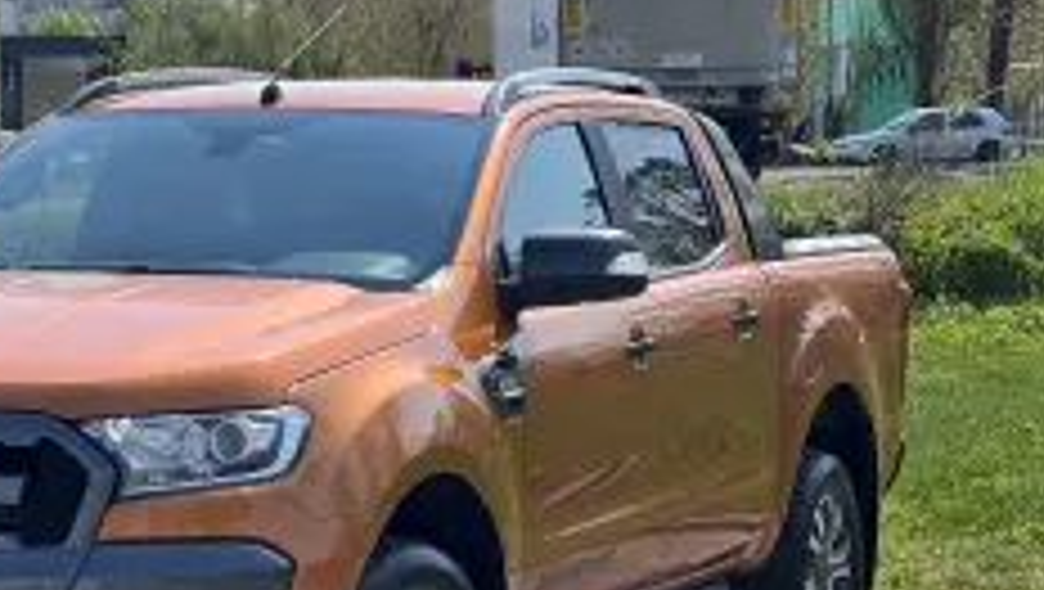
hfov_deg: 16.4
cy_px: 518
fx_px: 3602
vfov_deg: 9.3
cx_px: 238
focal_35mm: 130
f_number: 2.8
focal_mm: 9
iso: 32
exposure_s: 1/449
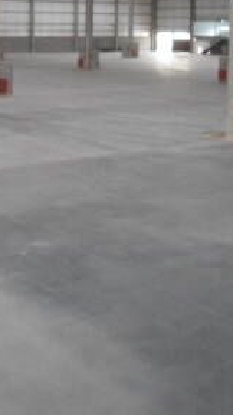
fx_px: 692
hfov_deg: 18.7
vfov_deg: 32.6
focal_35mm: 63
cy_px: 95
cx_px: 14
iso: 400
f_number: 2.8
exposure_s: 1/30
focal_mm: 4.7
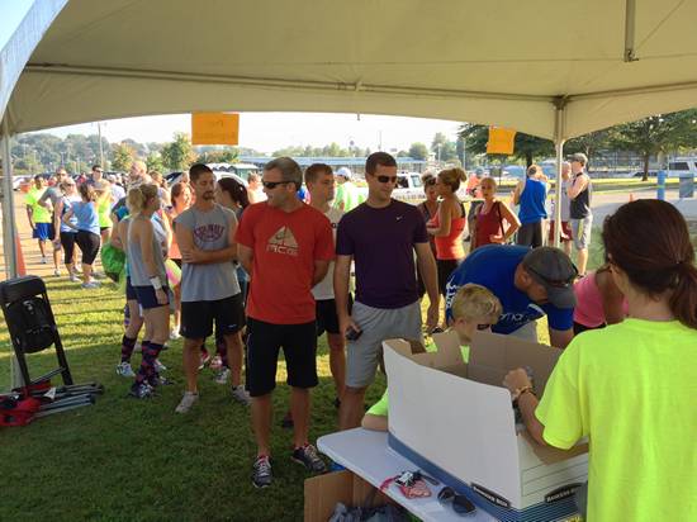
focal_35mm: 35
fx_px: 704
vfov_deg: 40.7
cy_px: 261
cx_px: 348
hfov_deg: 52.6
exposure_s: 1/136
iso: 50
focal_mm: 4.28
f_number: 2.4
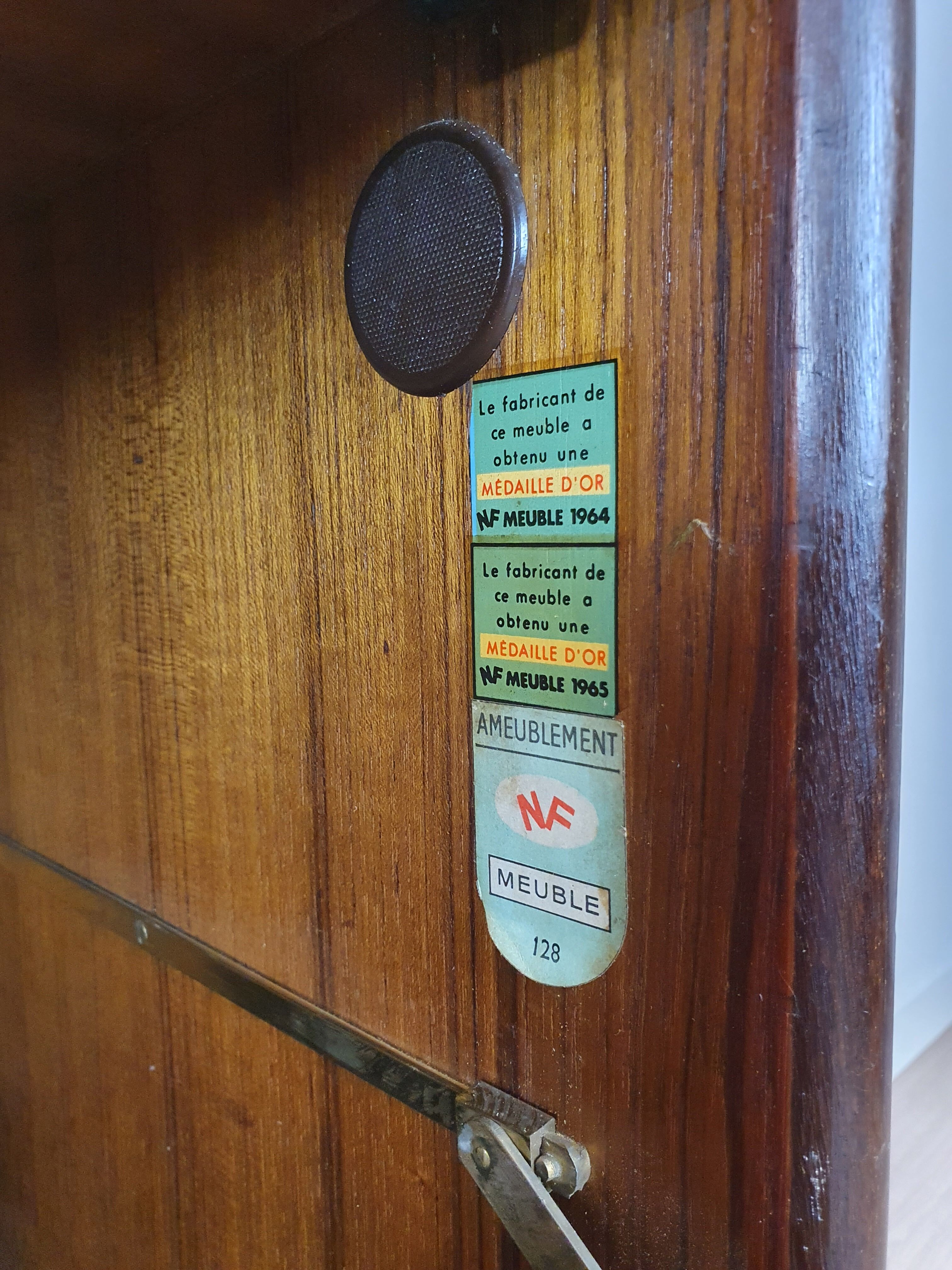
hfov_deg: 53.1
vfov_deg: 67.3
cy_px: 635
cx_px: 476
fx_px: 953
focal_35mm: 26
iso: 640
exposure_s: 1/50
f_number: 2.4
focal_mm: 4.32
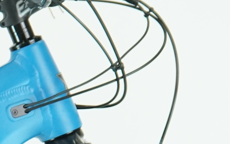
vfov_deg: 3.6
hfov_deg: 5.7
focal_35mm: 363
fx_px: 2276
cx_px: -189
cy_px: 288
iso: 1600
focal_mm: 58
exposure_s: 1/200
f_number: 5.6
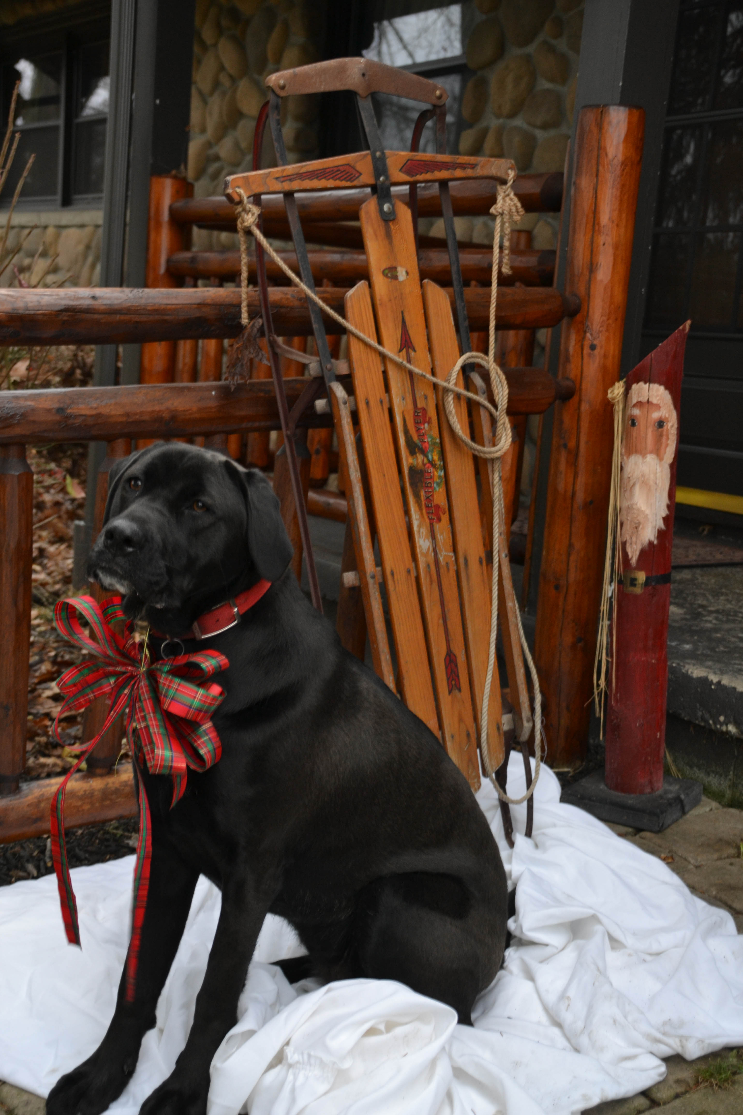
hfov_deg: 28.1
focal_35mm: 48
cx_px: 372
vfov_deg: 41.1
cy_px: 558
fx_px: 1486
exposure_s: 1/15
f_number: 4.2
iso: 500
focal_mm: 32
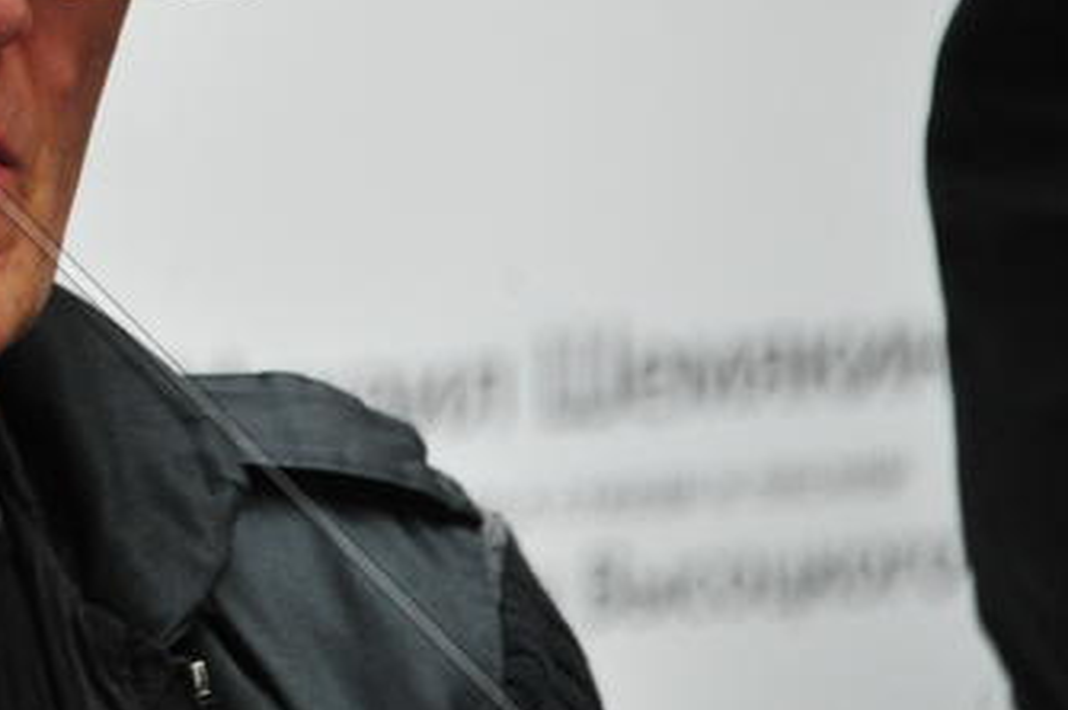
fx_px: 23235
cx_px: -288
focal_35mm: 784
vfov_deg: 1.7
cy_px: -86
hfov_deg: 2.6
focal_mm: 300
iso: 5000
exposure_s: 1/50
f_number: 5.6
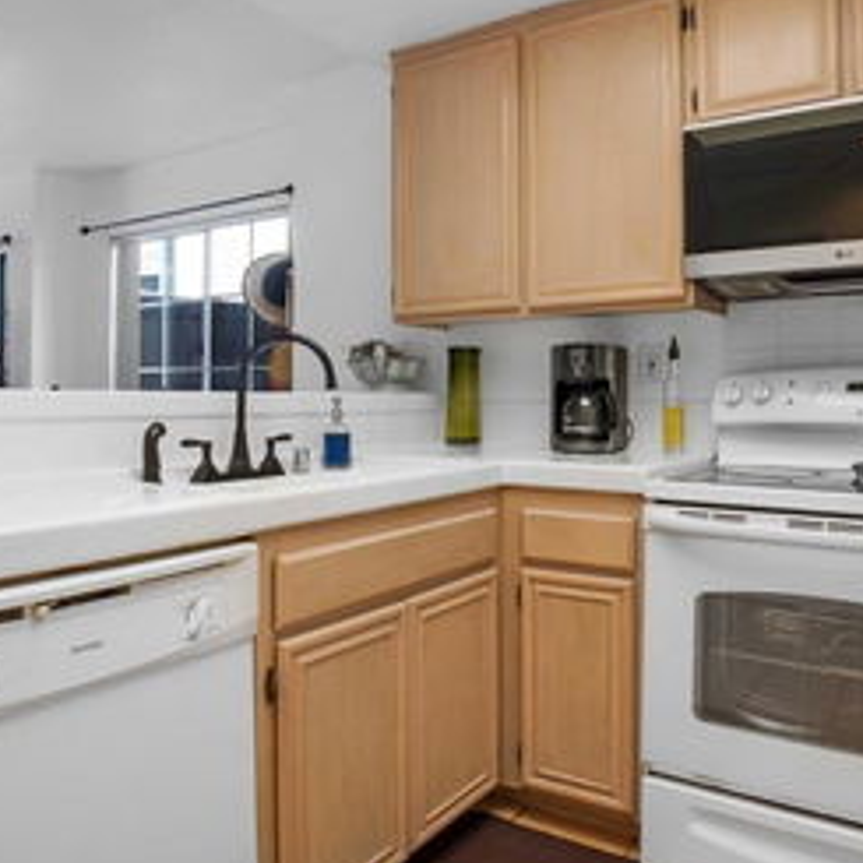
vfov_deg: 62.9
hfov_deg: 62.7
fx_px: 705
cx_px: 483
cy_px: 409
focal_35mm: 25
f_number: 7.1
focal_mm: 10
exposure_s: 1/25
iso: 250
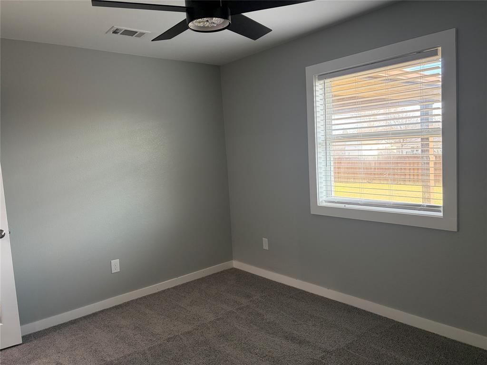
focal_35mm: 26
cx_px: 244
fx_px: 366
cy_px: 182
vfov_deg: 53.1
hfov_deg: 67.3
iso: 160
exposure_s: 1/120
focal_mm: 5.96
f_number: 1.6
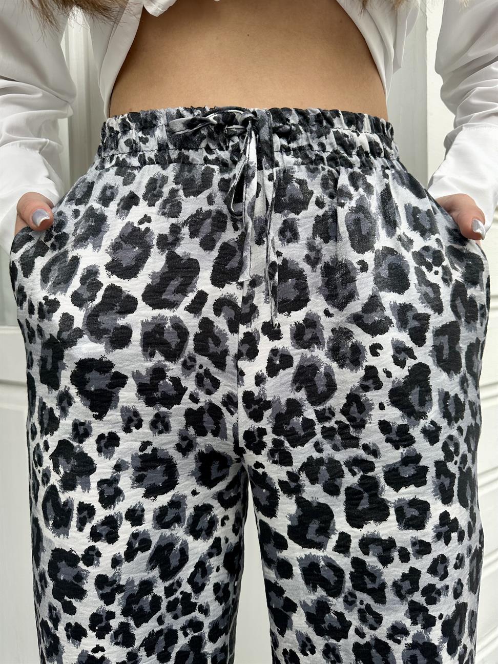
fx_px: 460
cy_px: 332
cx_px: 249
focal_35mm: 24
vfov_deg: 71.6
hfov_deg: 56.8
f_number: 1.78
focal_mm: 6.86
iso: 80
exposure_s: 1/521
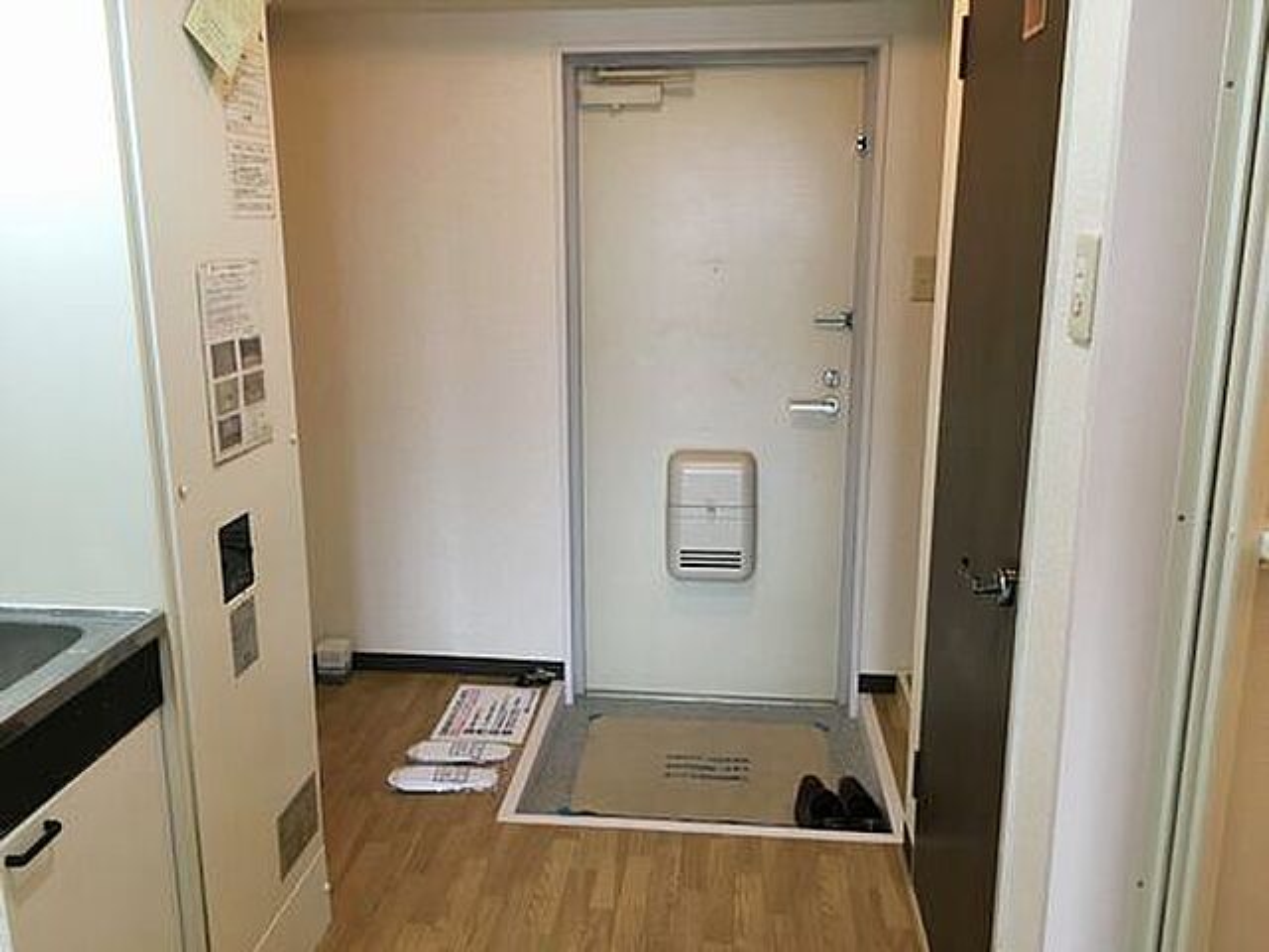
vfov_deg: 48.2
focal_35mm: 29
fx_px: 1063
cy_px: 476
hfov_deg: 61.7
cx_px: 634
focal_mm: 4.15
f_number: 2.2
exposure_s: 1/30
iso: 100
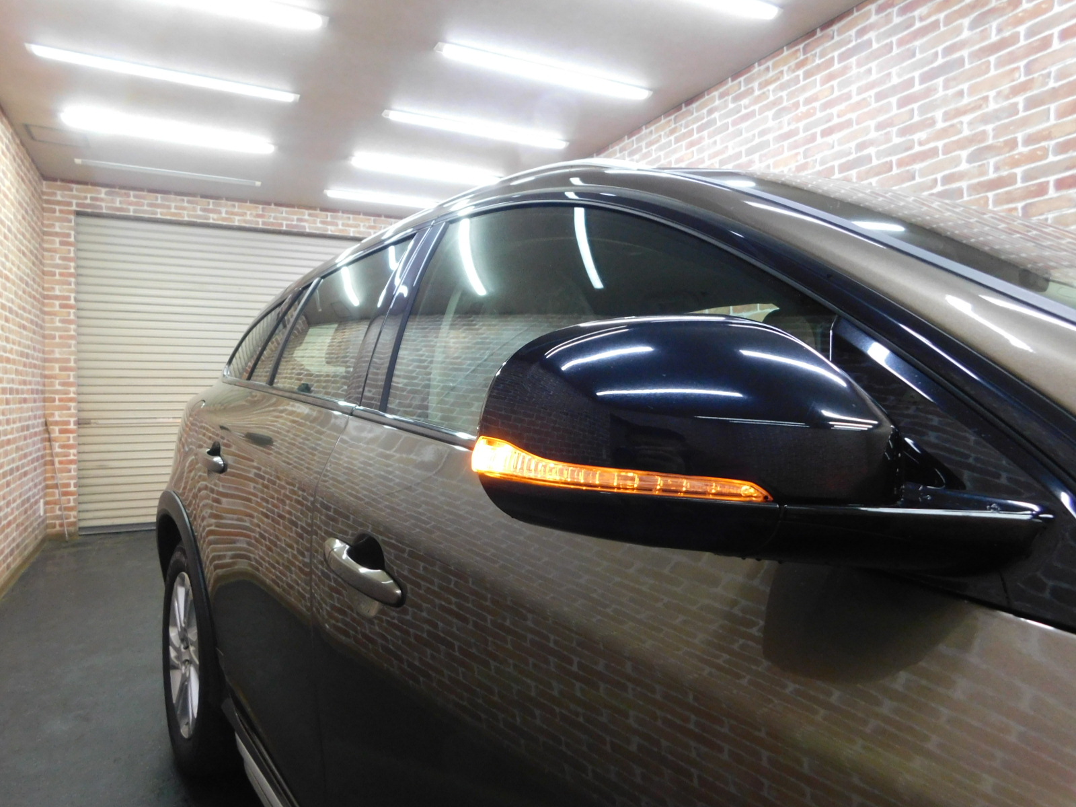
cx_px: 538
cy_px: 404
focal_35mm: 23
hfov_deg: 73.9
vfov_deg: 58.9
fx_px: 715
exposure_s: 1/25
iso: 400
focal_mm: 4
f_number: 3
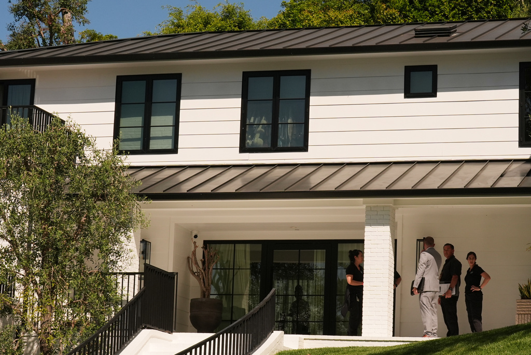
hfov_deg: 19.4
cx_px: 266
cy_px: 178
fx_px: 1550
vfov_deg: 13.1
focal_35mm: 105
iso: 640
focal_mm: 70
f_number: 13
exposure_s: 1/1250
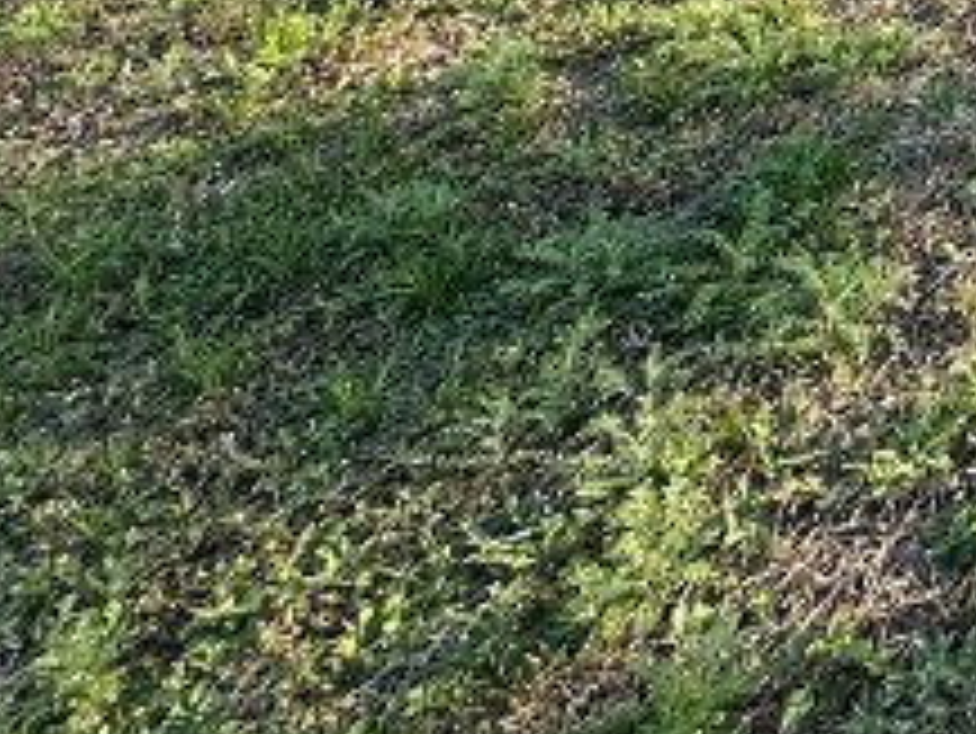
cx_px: 1952
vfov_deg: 15.3
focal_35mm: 66
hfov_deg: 18.7
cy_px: -923
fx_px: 1862
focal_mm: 2.22
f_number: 2.2
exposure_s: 1/749
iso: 40
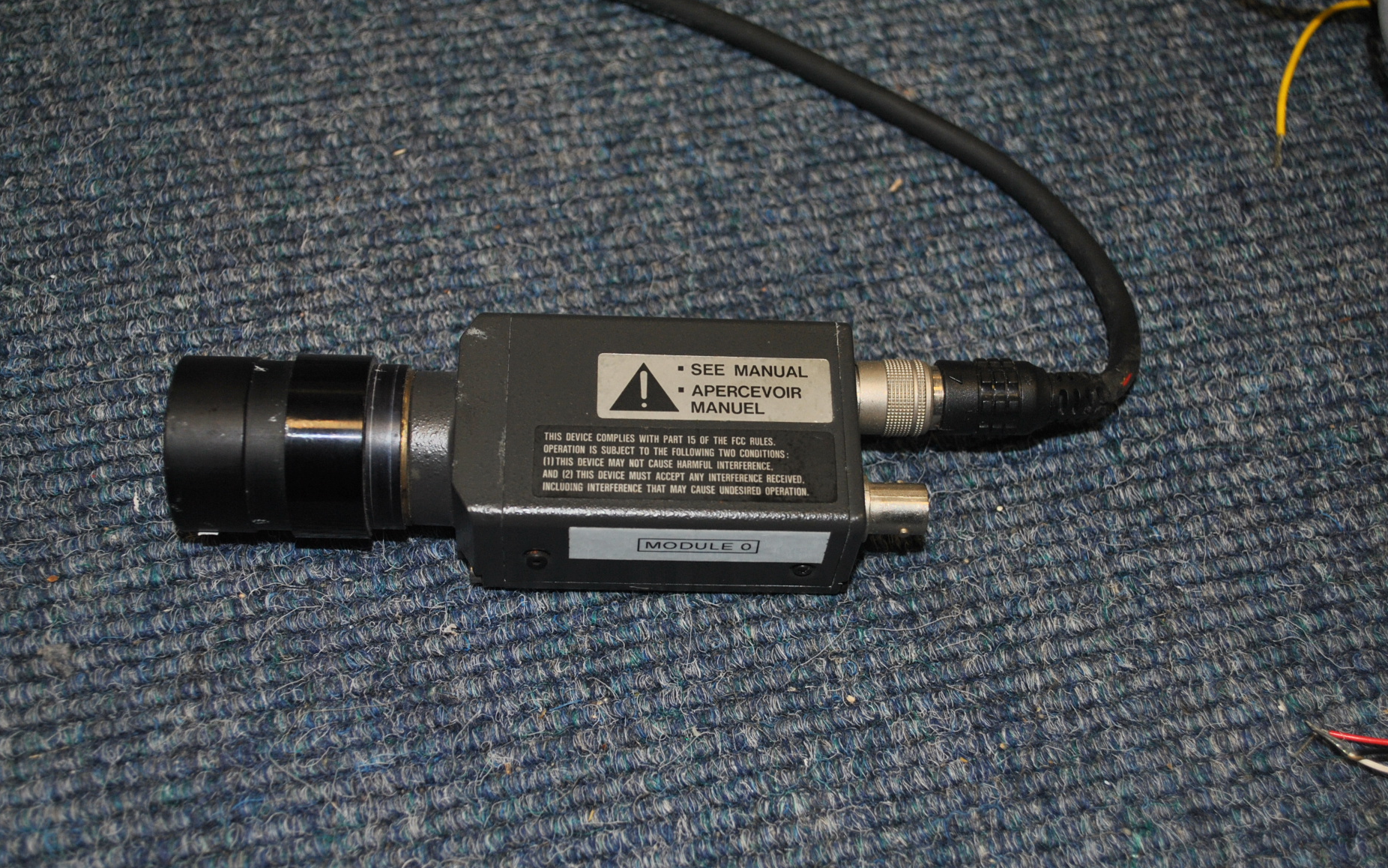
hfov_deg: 41.8
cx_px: 693
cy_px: 454
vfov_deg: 26.9
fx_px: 1816
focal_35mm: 48
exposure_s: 1/60
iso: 200
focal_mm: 30
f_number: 4.5
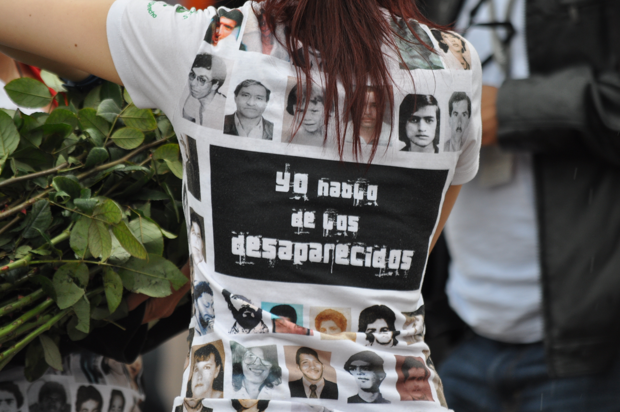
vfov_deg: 3.5
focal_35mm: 390
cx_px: 310
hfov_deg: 5.3
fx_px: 6708
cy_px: 206
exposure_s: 1/400
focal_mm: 260
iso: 400
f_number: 5.6
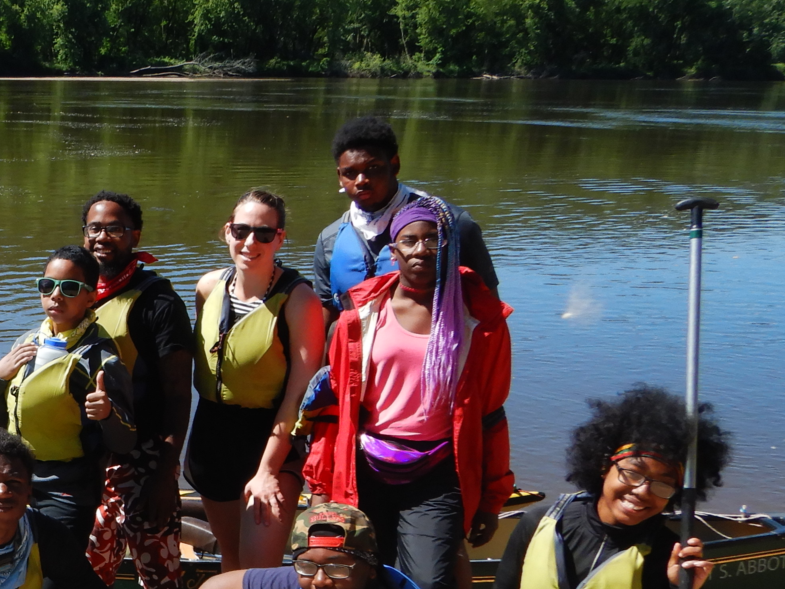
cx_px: -54
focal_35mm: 56
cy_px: 453
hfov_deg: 31.0
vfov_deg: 25.7
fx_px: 1270
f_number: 2.8
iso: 125
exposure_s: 1/1500
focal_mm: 4.3
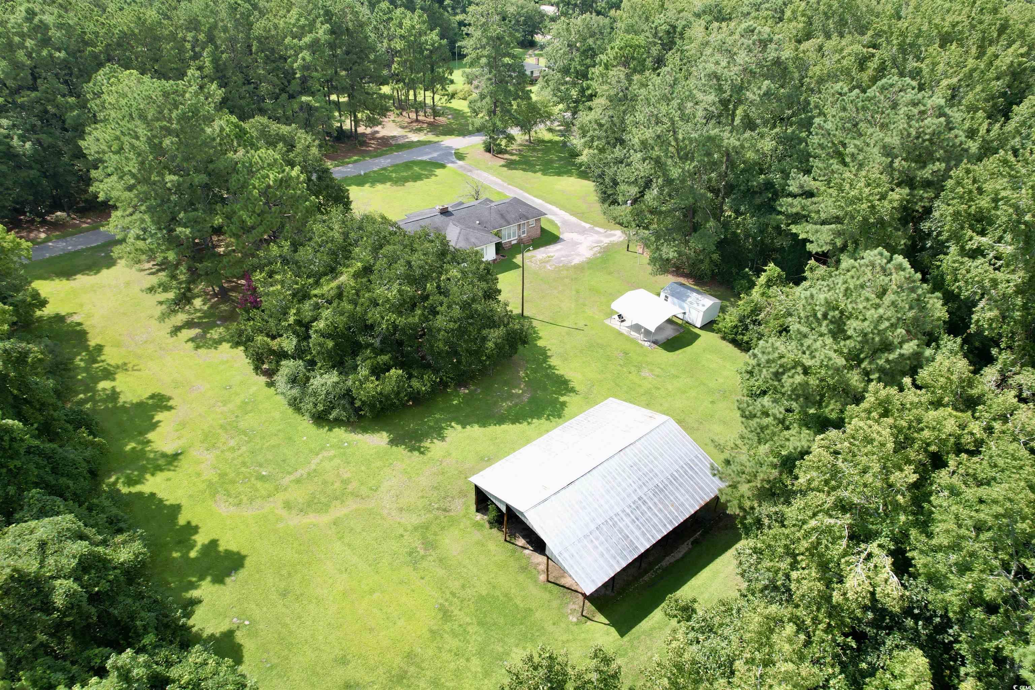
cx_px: 518
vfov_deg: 57.2
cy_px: 345
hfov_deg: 78.6
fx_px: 632
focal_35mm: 22
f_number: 2.8
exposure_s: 1/725
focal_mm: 8.38
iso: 100
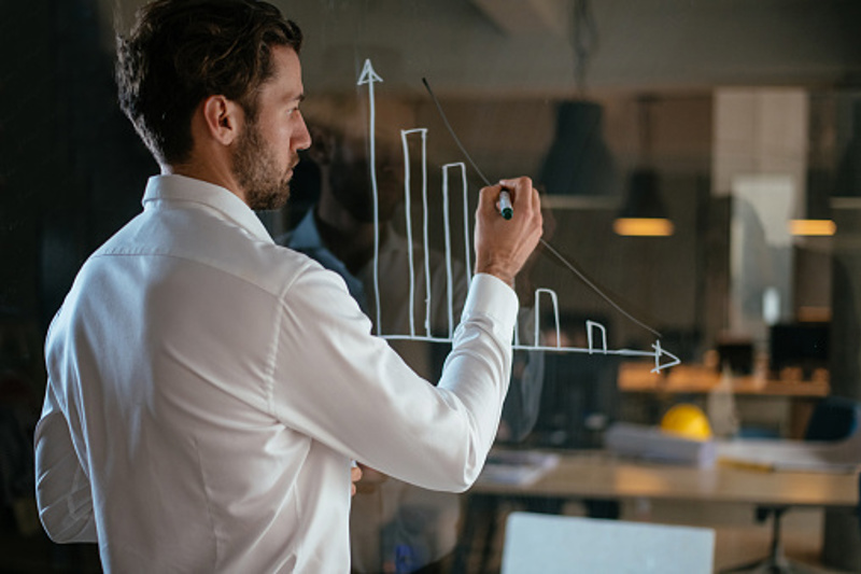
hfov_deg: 39.6
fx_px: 1196
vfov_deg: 27.0
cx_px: 430
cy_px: 287
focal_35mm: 50
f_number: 1.8
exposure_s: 1/125
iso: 1000
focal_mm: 50
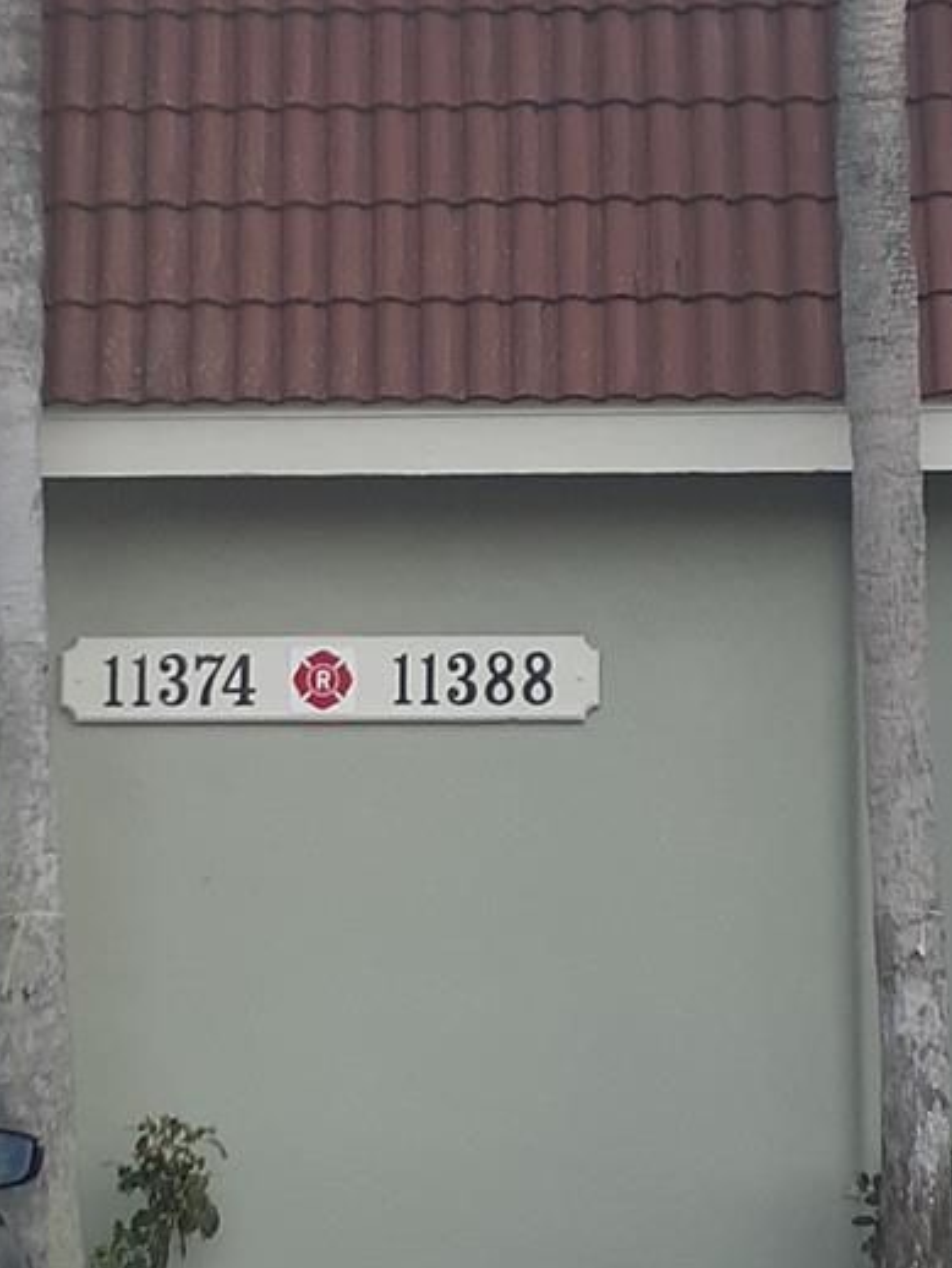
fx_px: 1466
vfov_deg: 46.6
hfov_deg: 36.0
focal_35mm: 40
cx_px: 480
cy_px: 543
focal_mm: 3.6
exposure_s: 1/120
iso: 50
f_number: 1.9
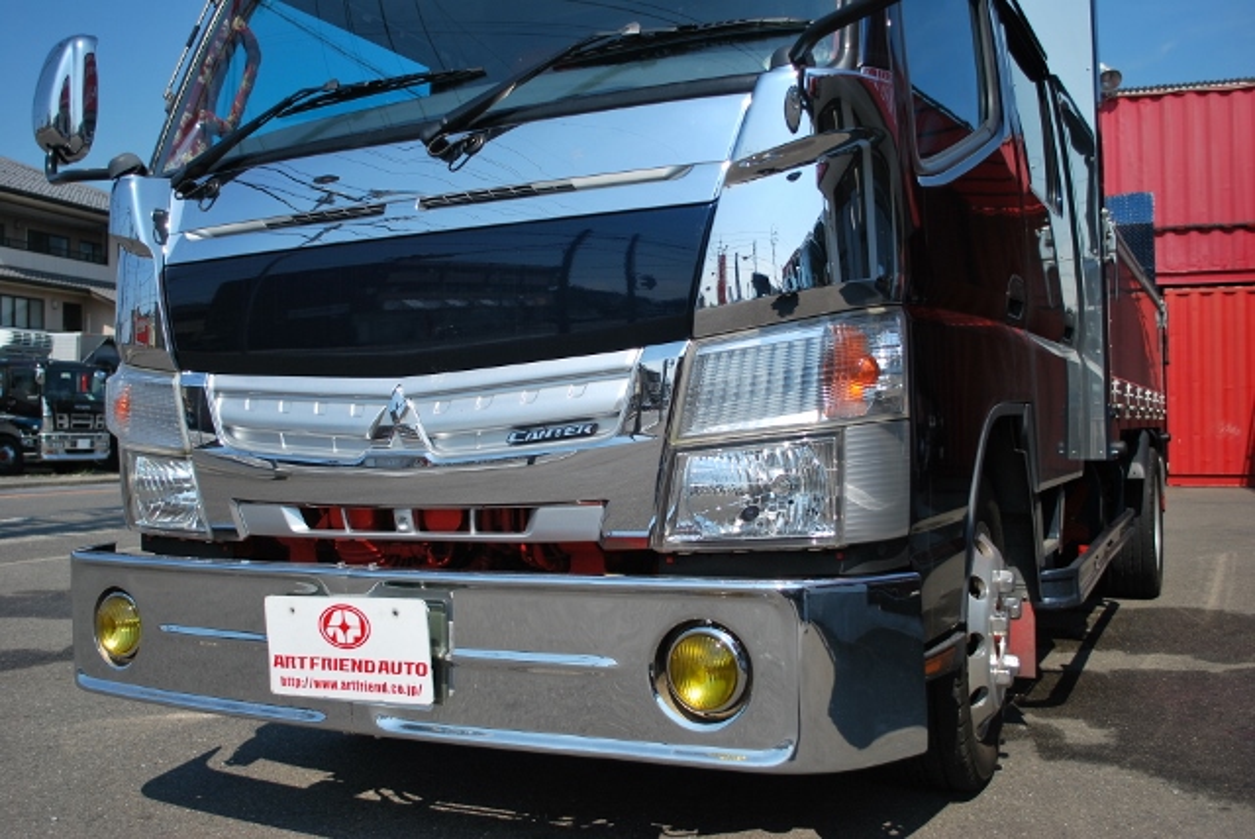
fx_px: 1256
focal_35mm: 36
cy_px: 420
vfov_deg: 36.9
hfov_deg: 53.1
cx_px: 628
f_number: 4.2
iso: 100
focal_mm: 24
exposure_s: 1/1000
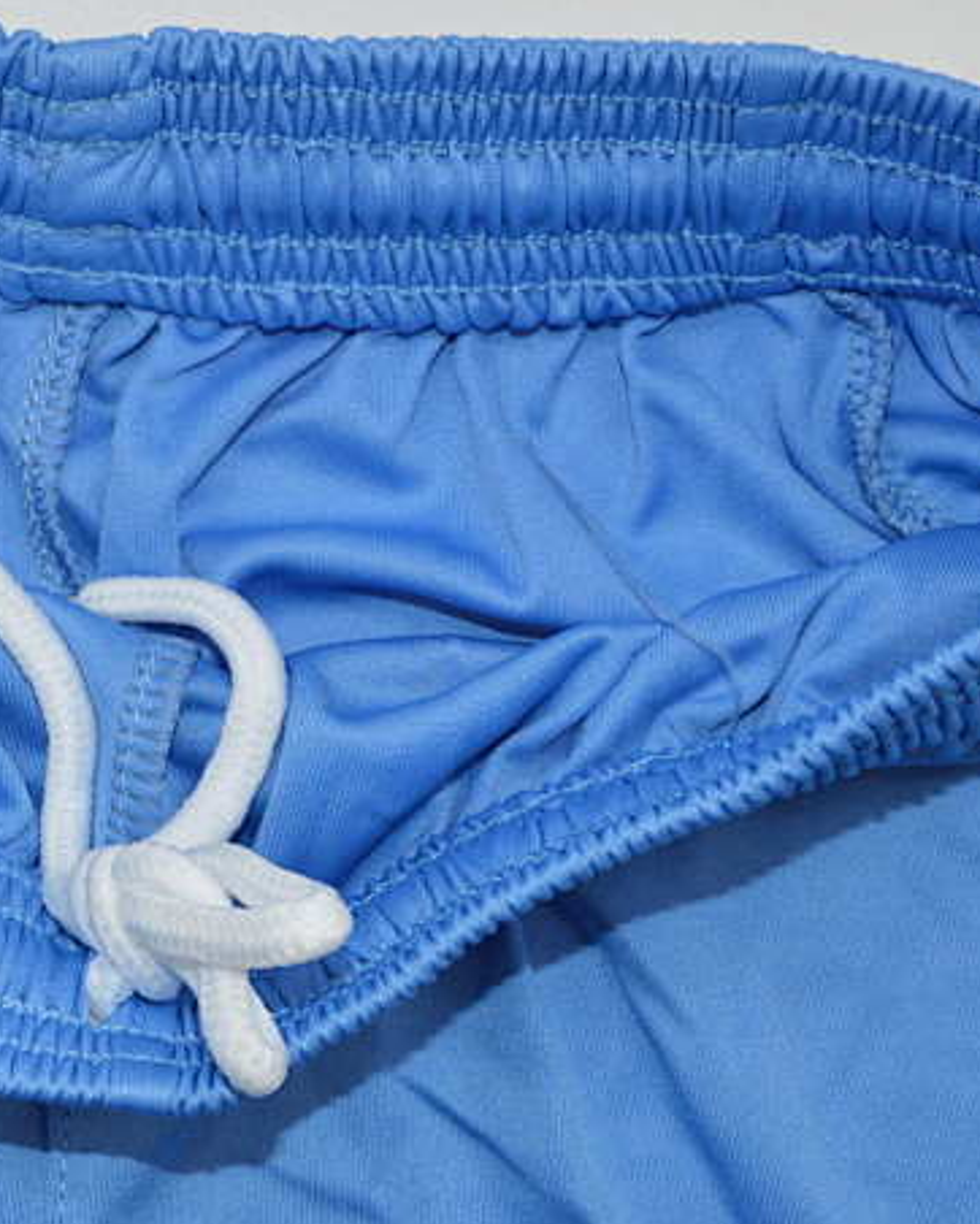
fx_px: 3406
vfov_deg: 20.4
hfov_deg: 16.1
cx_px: 57
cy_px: 571
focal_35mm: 94
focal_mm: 28
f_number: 9
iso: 400
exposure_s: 1/200
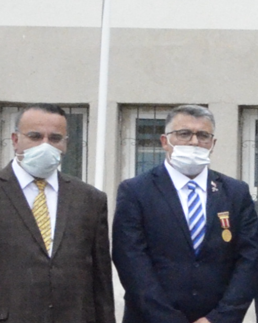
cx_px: 1042
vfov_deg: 7.8
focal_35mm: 247
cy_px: 162
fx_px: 2359
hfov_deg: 5.4
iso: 4000
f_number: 8
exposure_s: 1/250
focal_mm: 22
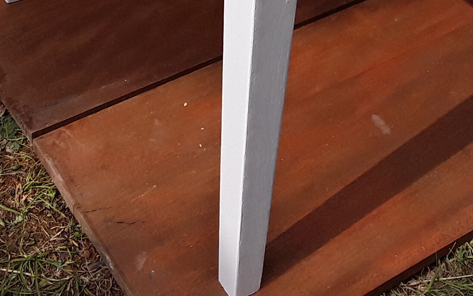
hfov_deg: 24.2
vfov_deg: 14.4
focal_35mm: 85
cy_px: -142
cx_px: 331
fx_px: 1096
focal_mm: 2.91
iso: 40
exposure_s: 1/1062
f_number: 1.9
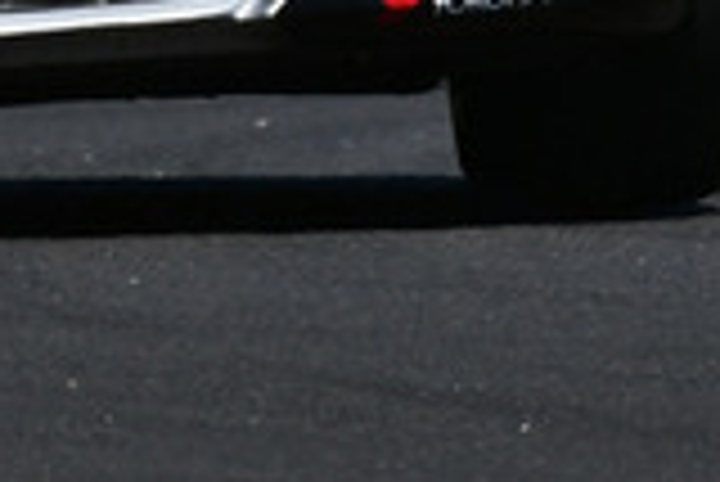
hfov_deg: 0.6
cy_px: -563
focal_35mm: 3740
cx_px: -130
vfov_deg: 0.4
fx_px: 74866
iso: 320
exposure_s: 1/640
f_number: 11
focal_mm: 500
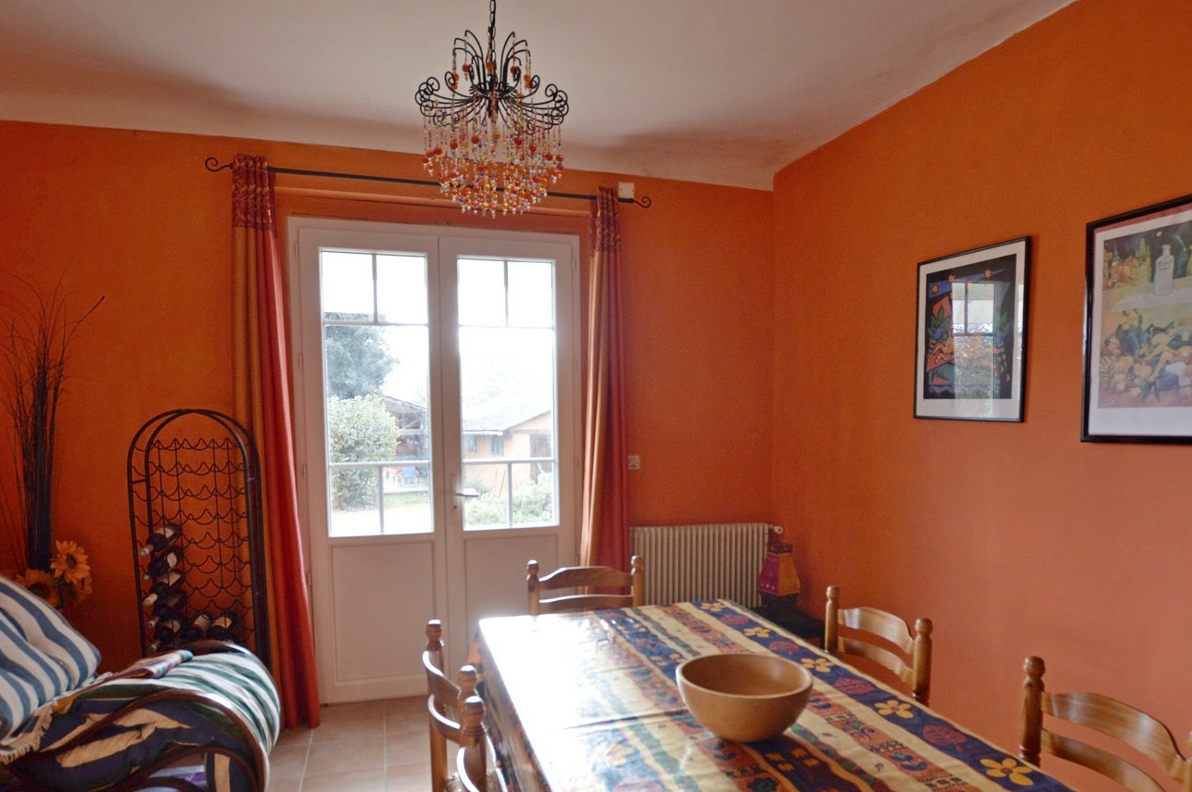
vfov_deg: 58.9
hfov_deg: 81.2
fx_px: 695
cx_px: 608
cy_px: 477
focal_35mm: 21
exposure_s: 1/60
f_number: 4
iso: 400
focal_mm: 10
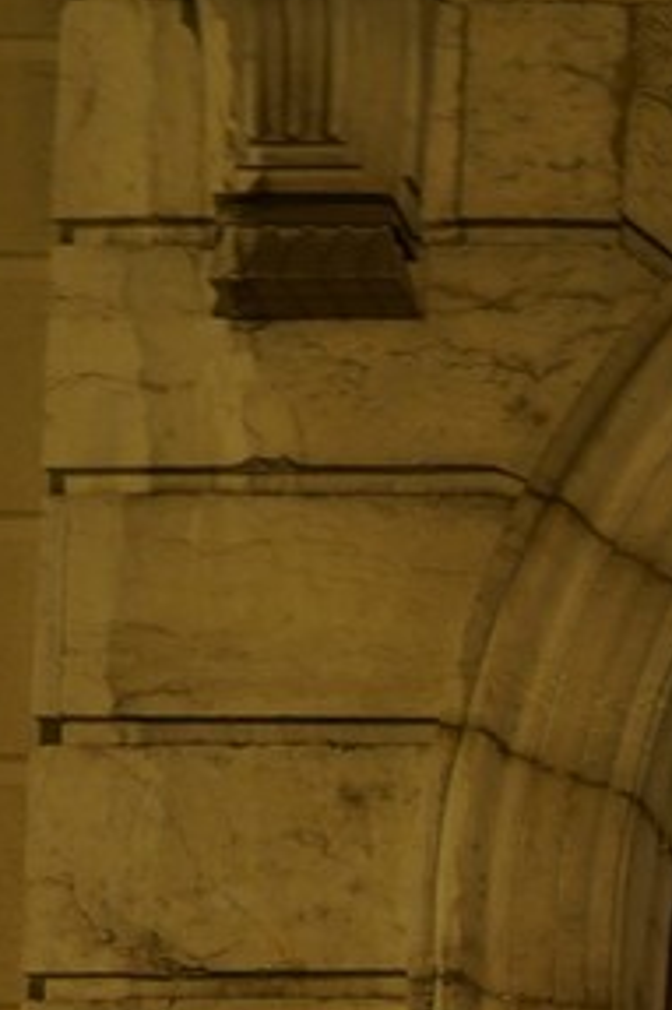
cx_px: 1397
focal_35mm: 117
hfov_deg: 10.6
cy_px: 1774
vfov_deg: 15.3
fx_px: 3280
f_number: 5
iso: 800
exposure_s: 1/6
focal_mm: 28
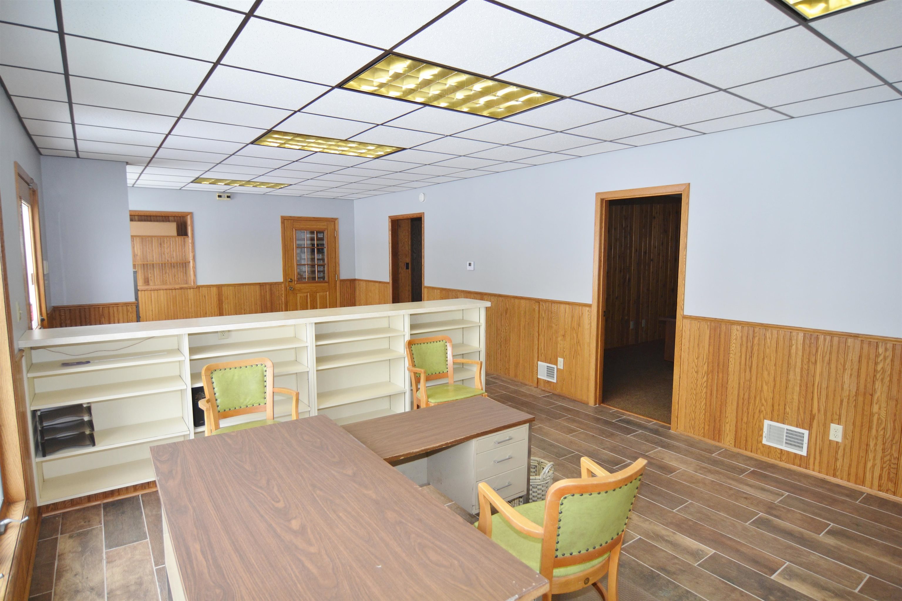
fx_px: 451
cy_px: 300
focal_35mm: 18
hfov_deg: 90.0
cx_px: 451
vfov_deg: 67.4
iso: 400
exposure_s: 1/60
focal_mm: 12
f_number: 4
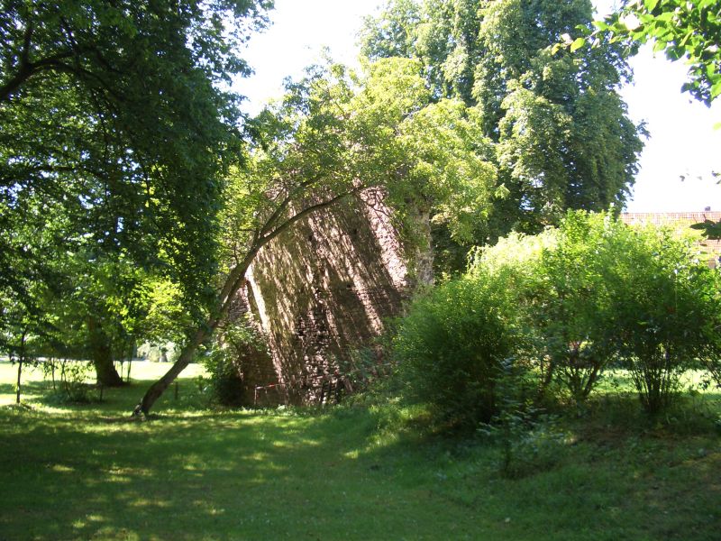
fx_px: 729
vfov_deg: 40.7
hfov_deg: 52.6
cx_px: 360
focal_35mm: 35
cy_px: 270
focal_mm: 5.8
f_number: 2.6
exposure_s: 1/80
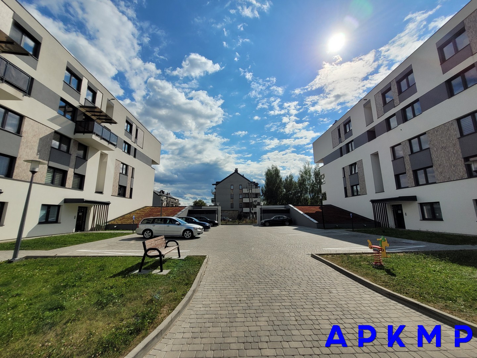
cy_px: 179
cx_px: 238
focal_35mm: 13
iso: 40
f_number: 2.2
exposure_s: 1/3999
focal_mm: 1.74
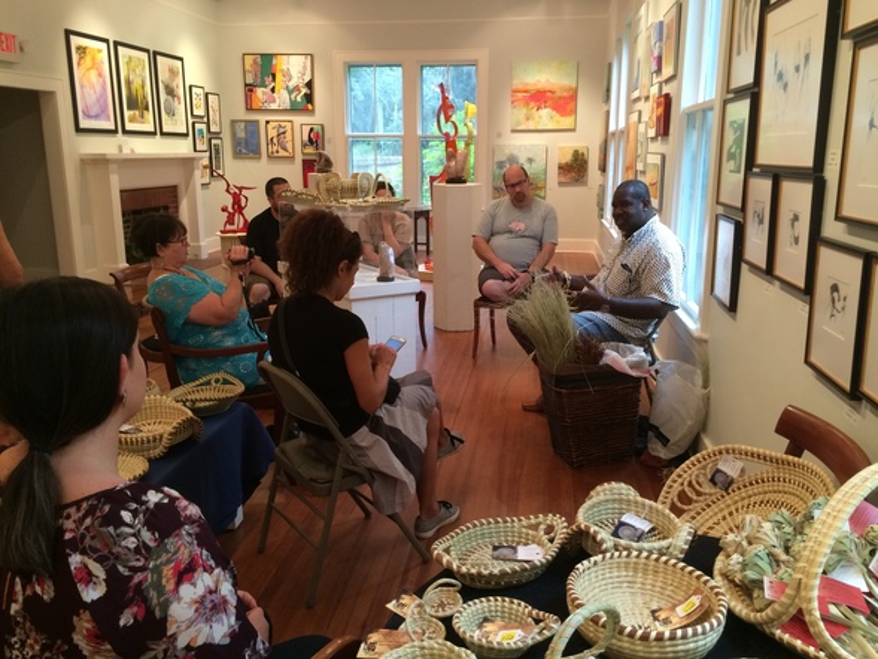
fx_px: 736
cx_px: 439
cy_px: 330
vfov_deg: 48.2
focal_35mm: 29
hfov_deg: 61.6
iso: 125
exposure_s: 1/30
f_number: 2.2
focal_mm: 4.15
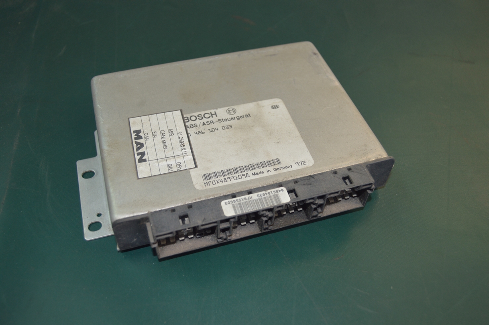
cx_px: 244
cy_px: 162
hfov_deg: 55.1
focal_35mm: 34
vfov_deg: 38.3
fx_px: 468
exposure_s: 1/60
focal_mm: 23
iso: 450
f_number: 3.8
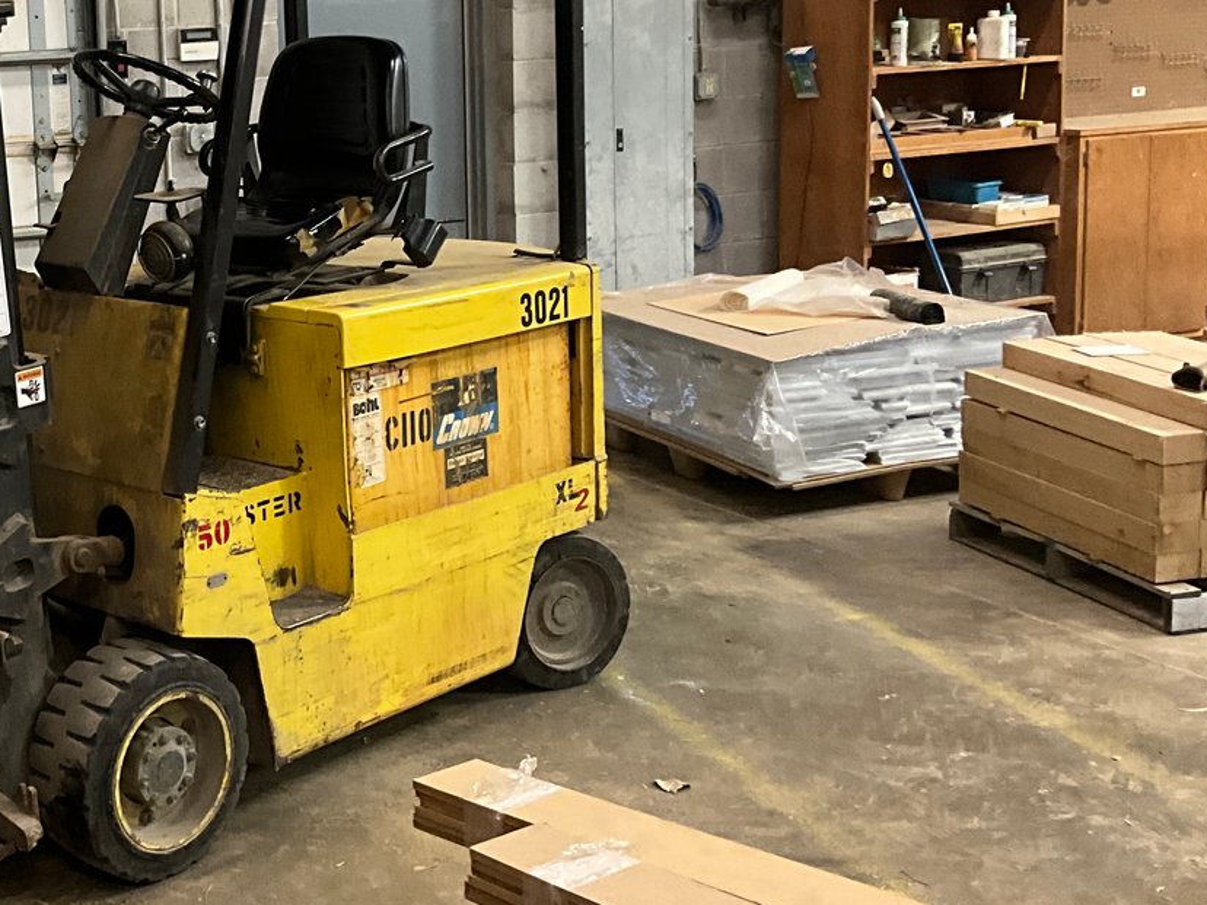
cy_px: 267
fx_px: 1848
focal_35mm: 53
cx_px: 160
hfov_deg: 34.5
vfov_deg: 27.3
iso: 250
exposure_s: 1/60
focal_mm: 3
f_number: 1.8
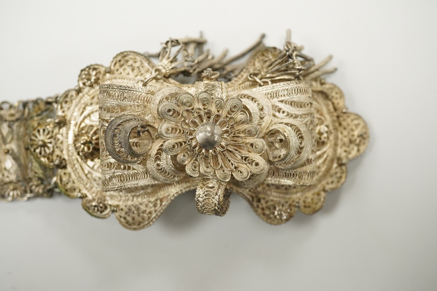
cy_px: 146
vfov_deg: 29.9
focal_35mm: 45
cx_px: 218
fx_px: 546
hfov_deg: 43.6
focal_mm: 30
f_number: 8
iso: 2500
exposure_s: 1/200
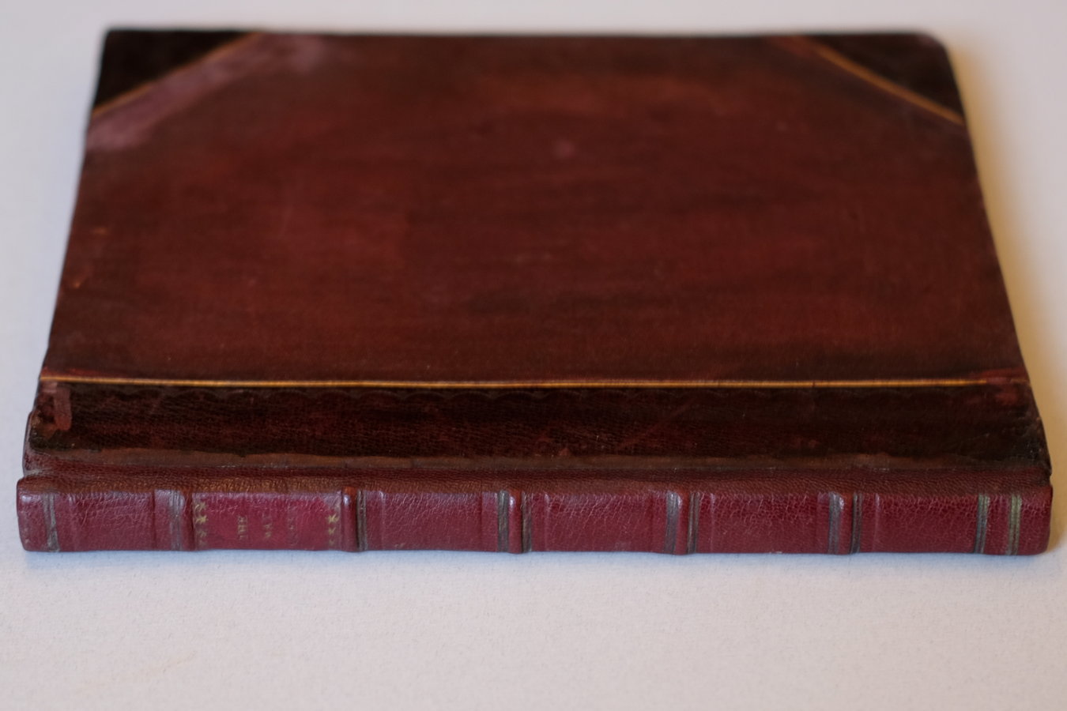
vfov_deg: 25.5
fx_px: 1571
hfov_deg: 37.5
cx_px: 534
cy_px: 356
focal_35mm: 53
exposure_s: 1/12
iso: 200
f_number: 2
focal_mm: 35
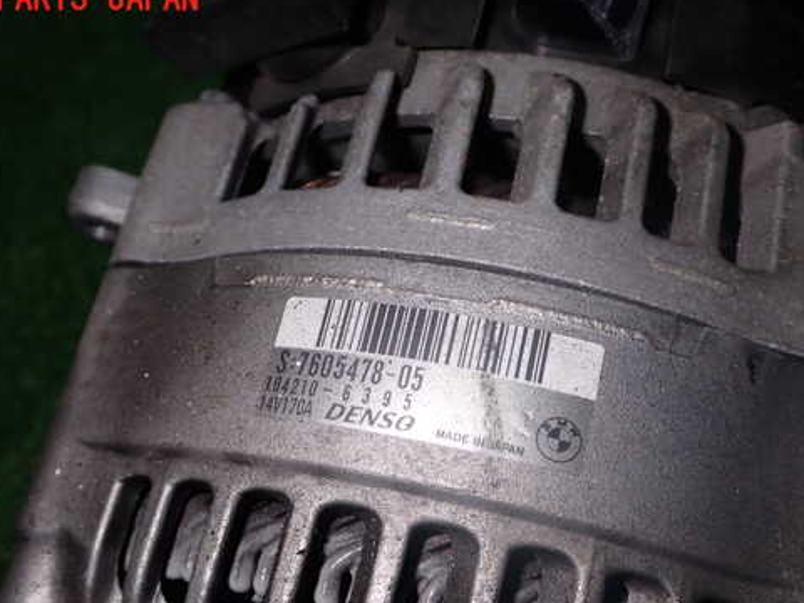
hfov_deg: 46.8
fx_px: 929
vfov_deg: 35.9
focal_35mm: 40
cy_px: 355
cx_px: 397
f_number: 9
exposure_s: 1/30
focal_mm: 5.79
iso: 200
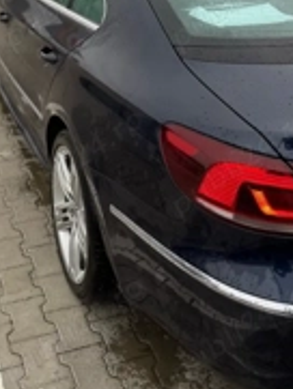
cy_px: 21
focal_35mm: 53
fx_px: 597
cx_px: 116
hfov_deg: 27.5
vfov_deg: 33.7
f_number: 1.78
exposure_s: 1/284
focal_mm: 6.76
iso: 64
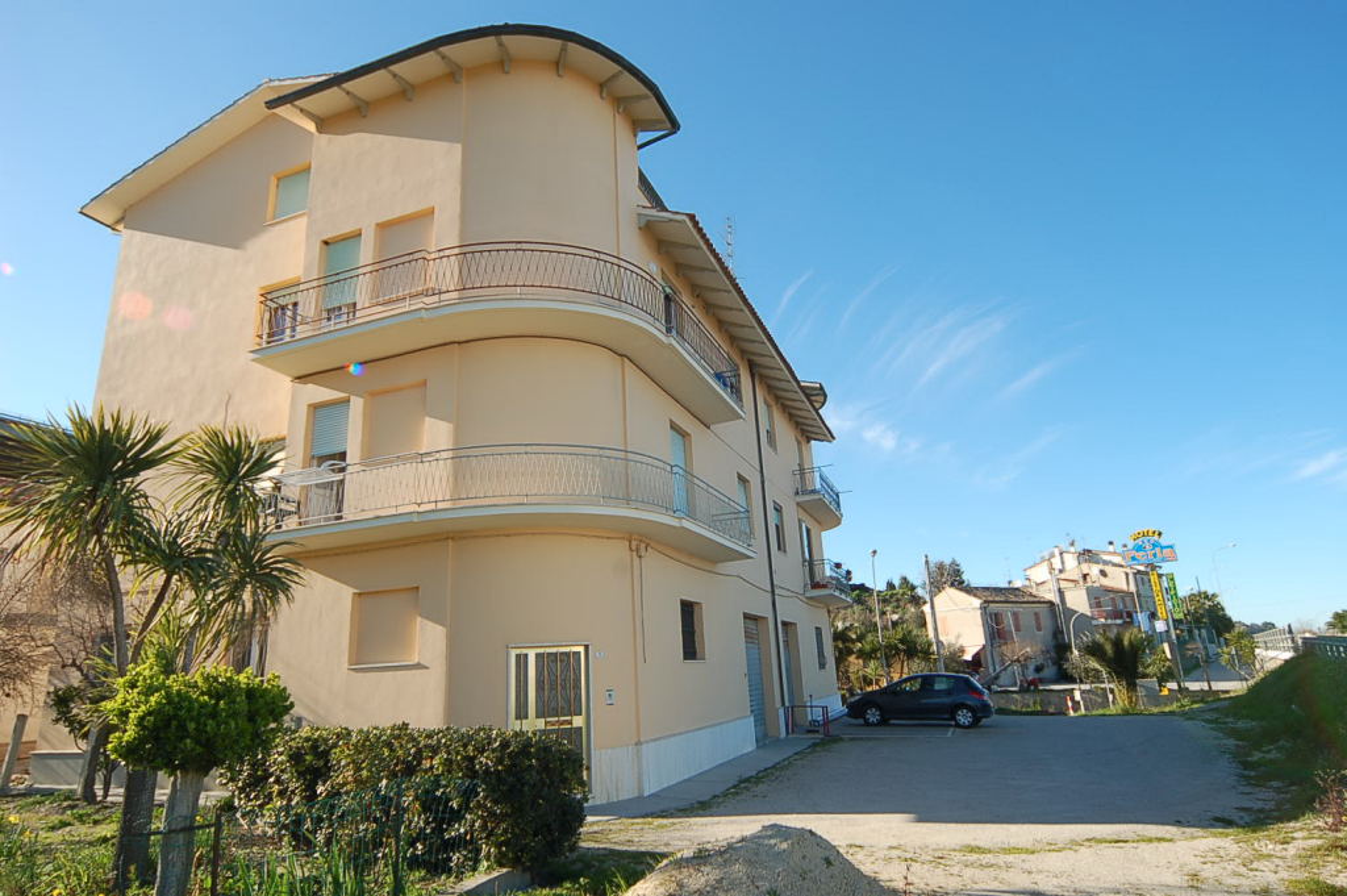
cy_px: 448
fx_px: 729
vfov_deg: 63.1
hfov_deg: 85.5
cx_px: 674
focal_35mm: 20
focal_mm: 13
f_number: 8
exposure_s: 1/250
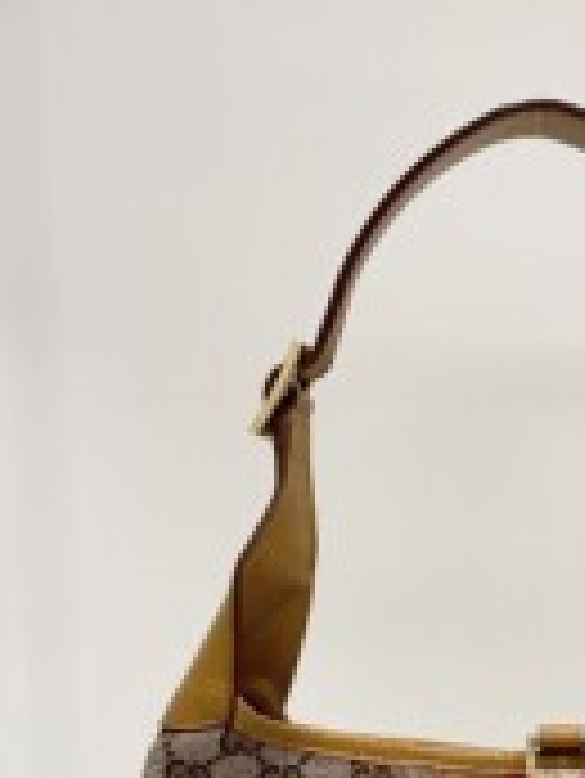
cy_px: 585
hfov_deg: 23.1
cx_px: 590
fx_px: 1373
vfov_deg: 31.1
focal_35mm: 61
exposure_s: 1/100
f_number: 1.78
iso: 200
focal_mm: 6.86
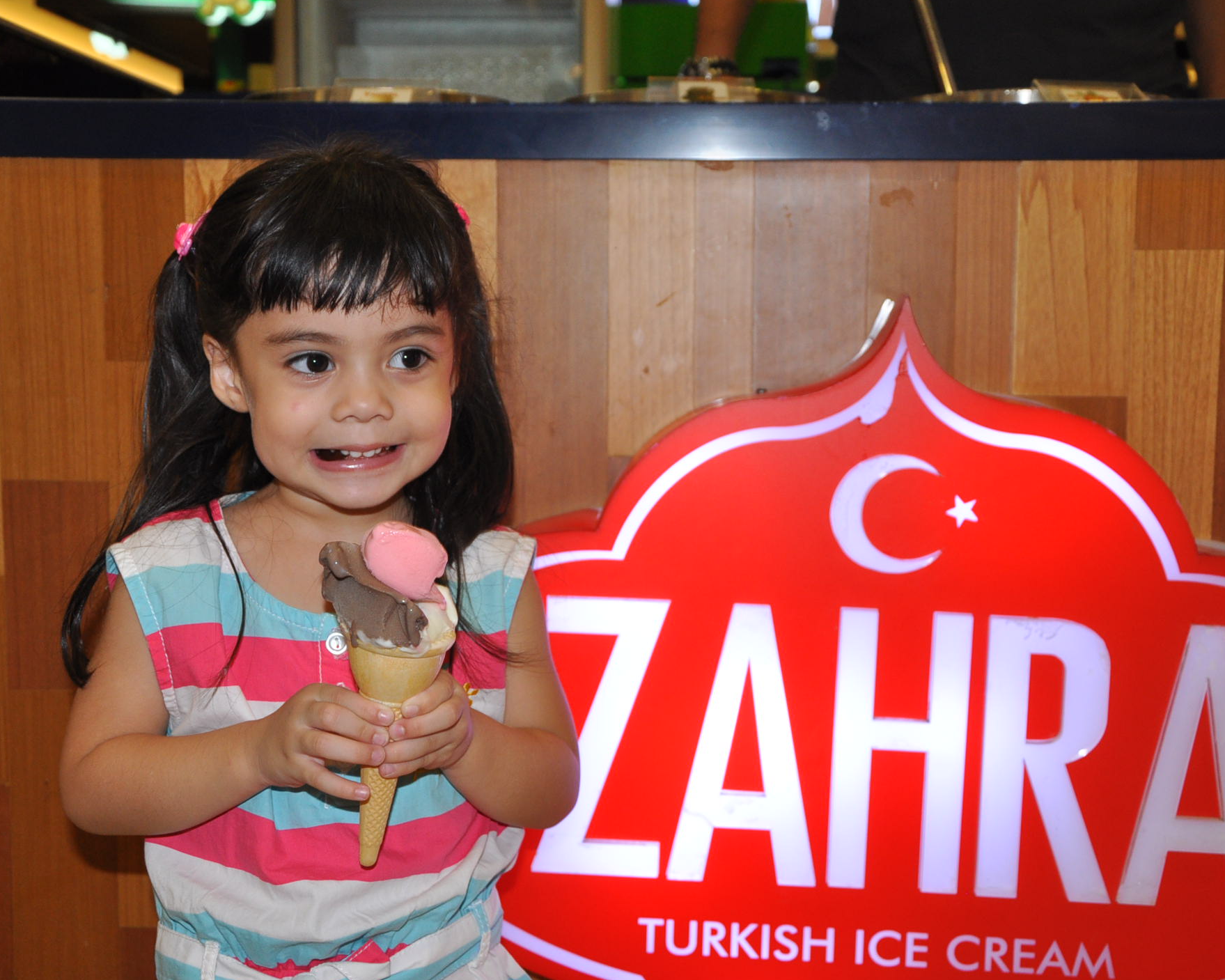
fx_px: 1740
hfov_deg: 38.8
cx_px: 597
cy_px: 492
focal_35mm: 48
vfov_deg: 31.4
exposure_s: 1/125
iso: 640
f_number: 4
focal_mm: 28
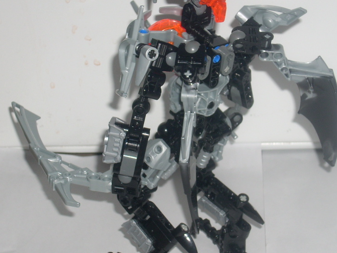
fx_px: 1042
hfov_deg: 18.3
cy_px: 110
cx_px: 209
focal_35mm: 107
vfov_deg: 13.8
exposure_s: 1/60
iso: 64
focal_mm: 12.8
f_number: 4.2
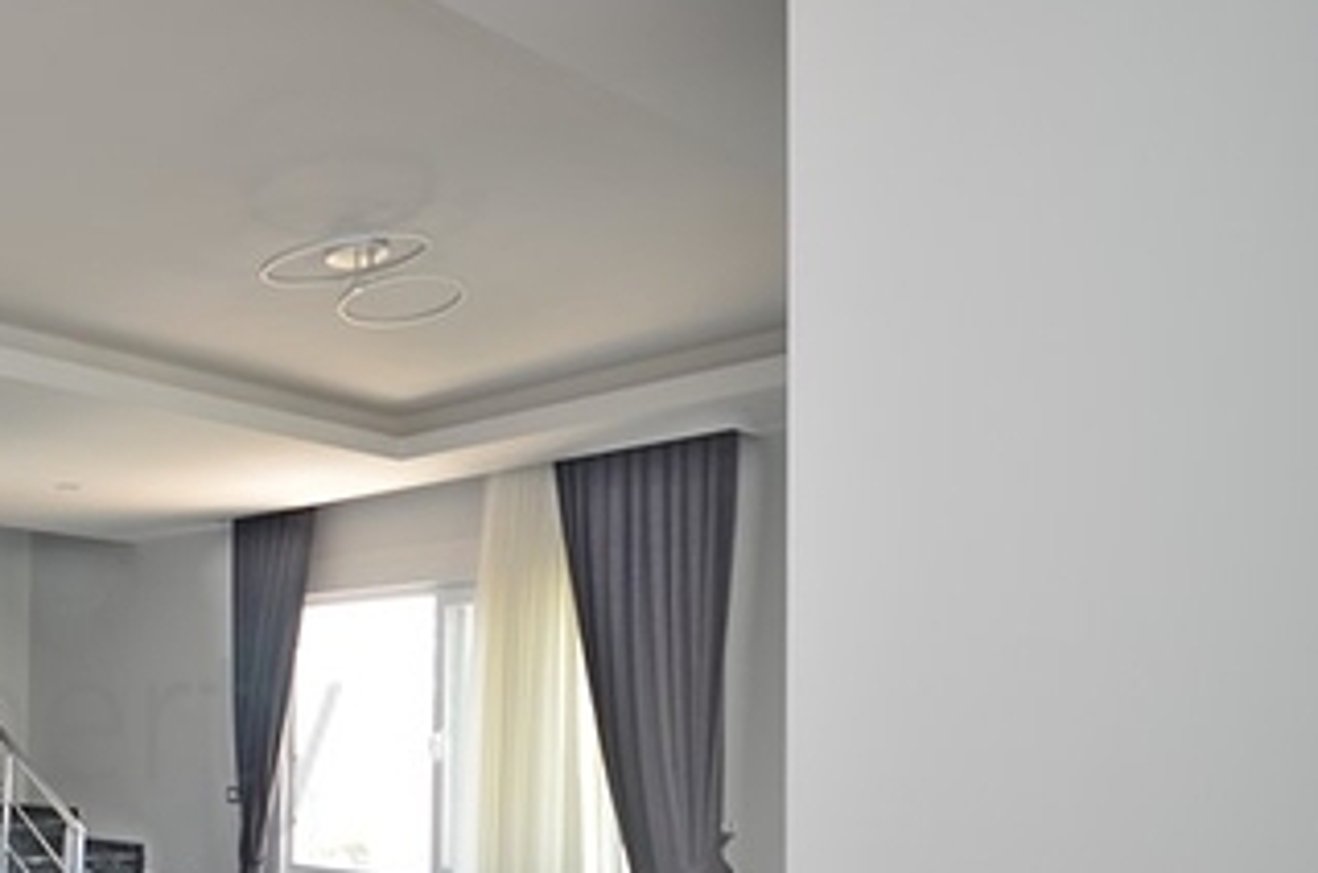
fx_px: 1242
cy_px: 684
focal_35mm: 34
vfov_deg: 37.5
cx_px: -154
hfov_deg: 42.8
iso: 200
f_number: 4
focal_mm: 10
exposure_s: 1/60
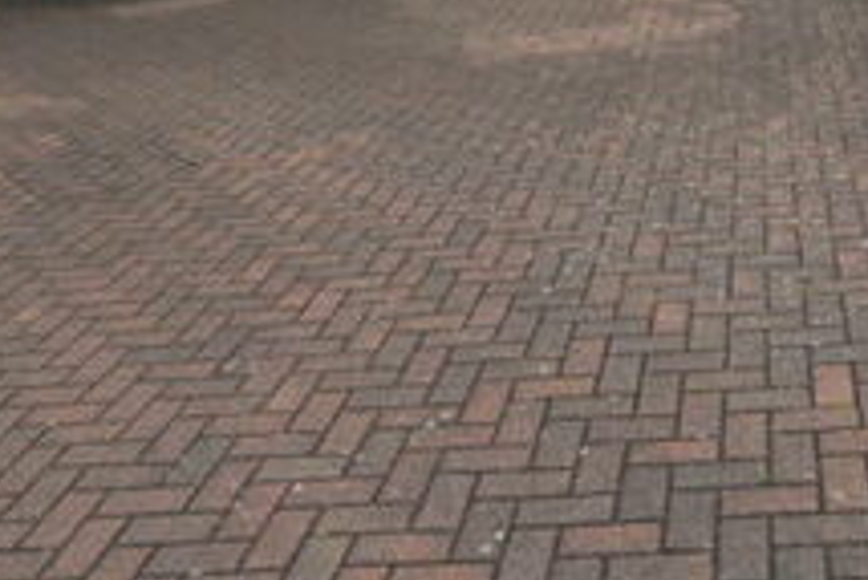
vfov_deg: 25.1
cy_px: -97
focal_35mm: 49
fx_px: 1182
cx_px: 681
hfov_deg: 38.9
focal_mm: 10
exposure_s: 1/500
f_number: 11
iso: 400
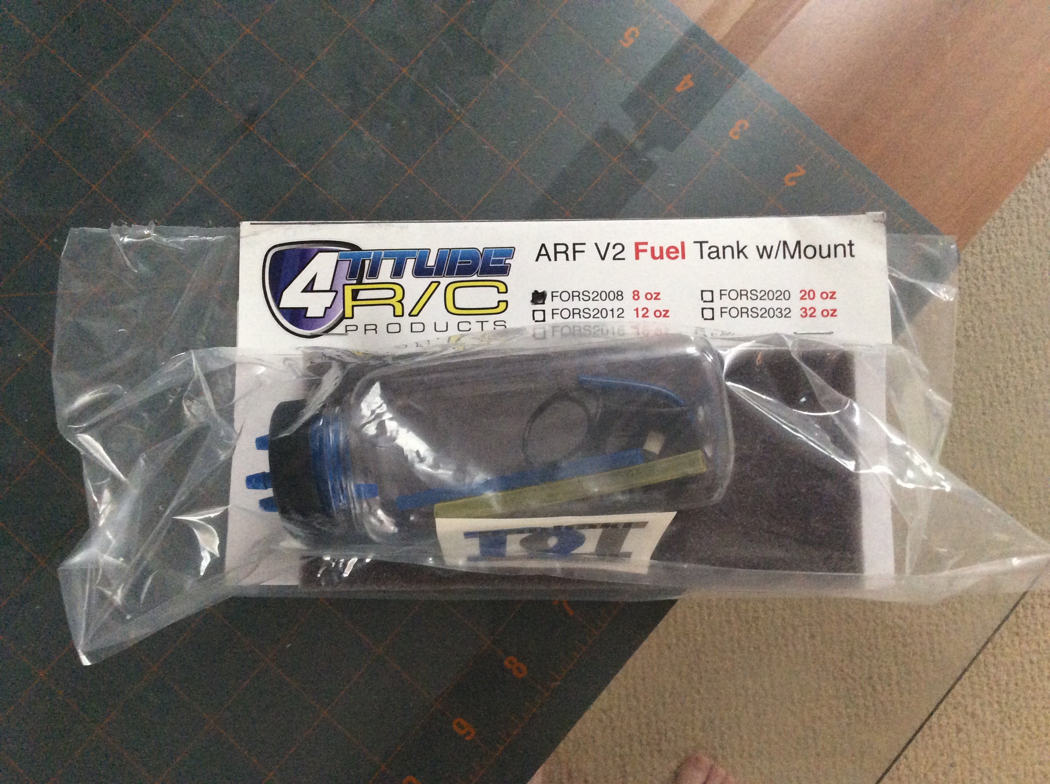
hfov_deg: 56.9
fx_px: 969
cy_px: 392
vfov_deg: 44.1
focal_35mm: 32
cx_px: 525
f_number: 2.4
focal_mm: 3.3
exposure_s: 1/15
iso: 250
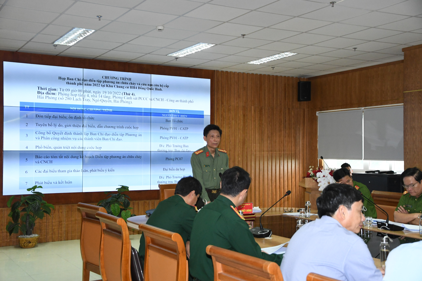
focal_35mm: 48
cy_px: 140
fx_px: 563
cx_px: 211
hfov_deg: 41.1
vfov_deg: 28.1
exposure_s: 1/250
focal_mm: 32
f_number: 4.2
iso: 2500
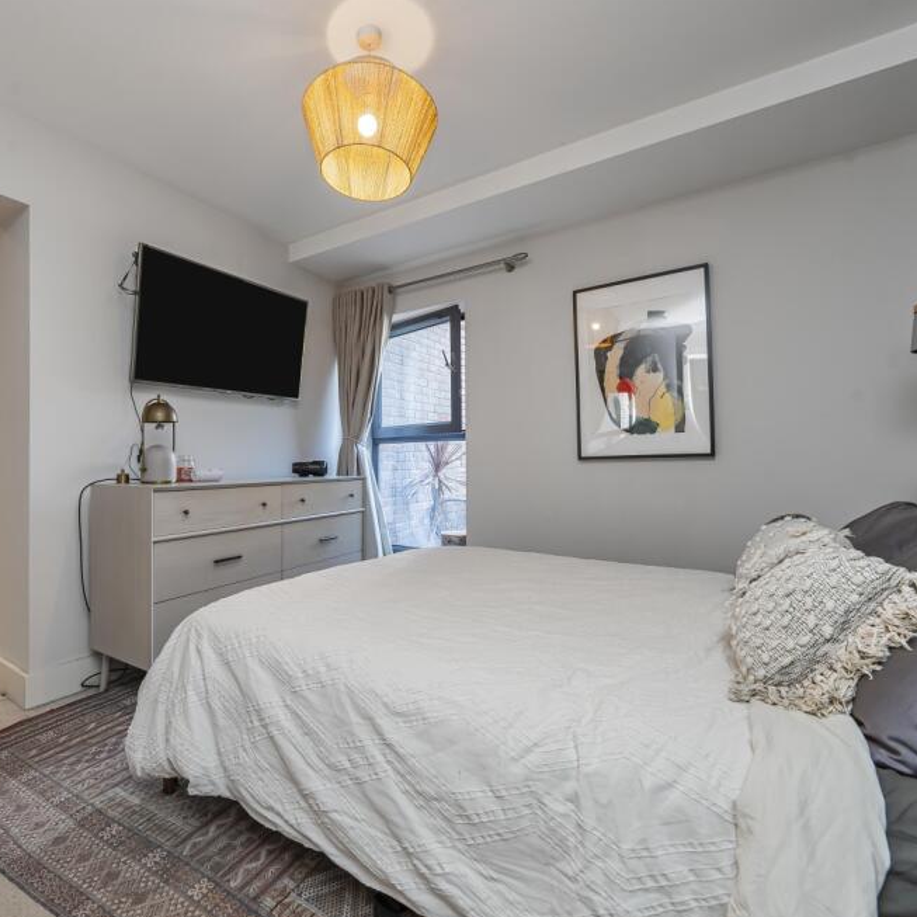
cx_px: 382
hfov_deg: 86.7
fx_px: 480
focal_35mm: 16
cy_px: 451
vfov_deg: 87.4
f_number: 9
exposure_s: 1/8
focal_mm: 12
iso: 320
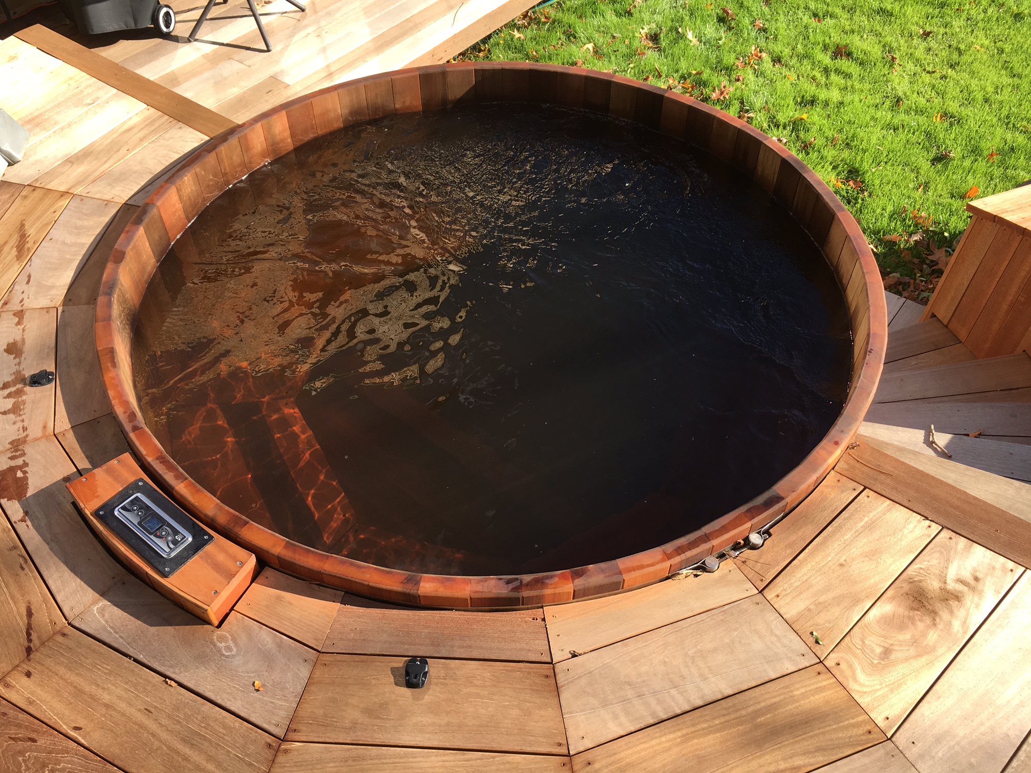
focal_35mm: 29
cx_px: 516
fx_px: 864
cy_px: 386
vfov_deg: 48.2
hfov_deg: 61.7
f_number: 2.2
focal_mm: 4.15
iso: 25
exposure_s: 1/523
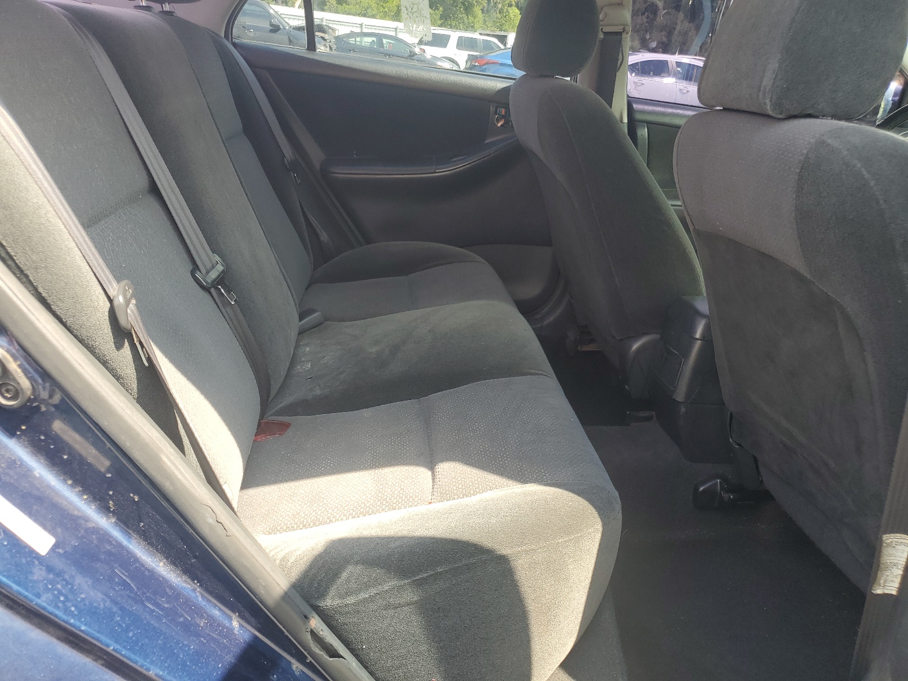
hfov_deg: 67.3
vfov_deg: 53.1
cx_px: 454
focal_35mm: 26
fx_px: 682
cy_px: 340
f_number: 1.5
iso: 50
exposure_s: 1/238
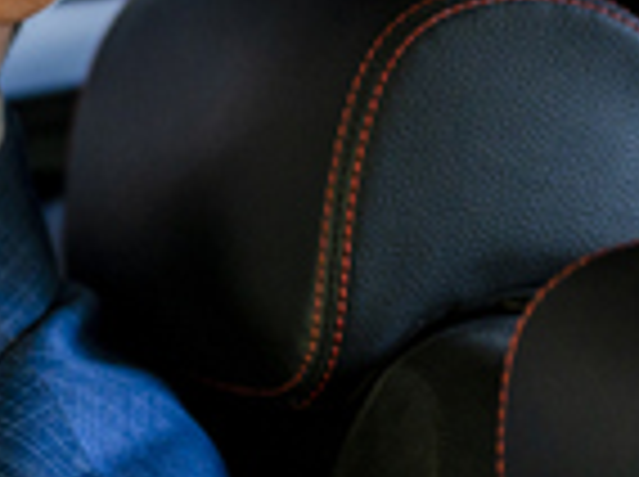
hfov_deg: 9.9
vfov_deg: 8.6
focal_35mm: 172
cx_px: -954
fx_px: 3170
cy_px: 97
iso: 320
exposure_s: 1/125
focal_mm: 35
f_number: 2.2
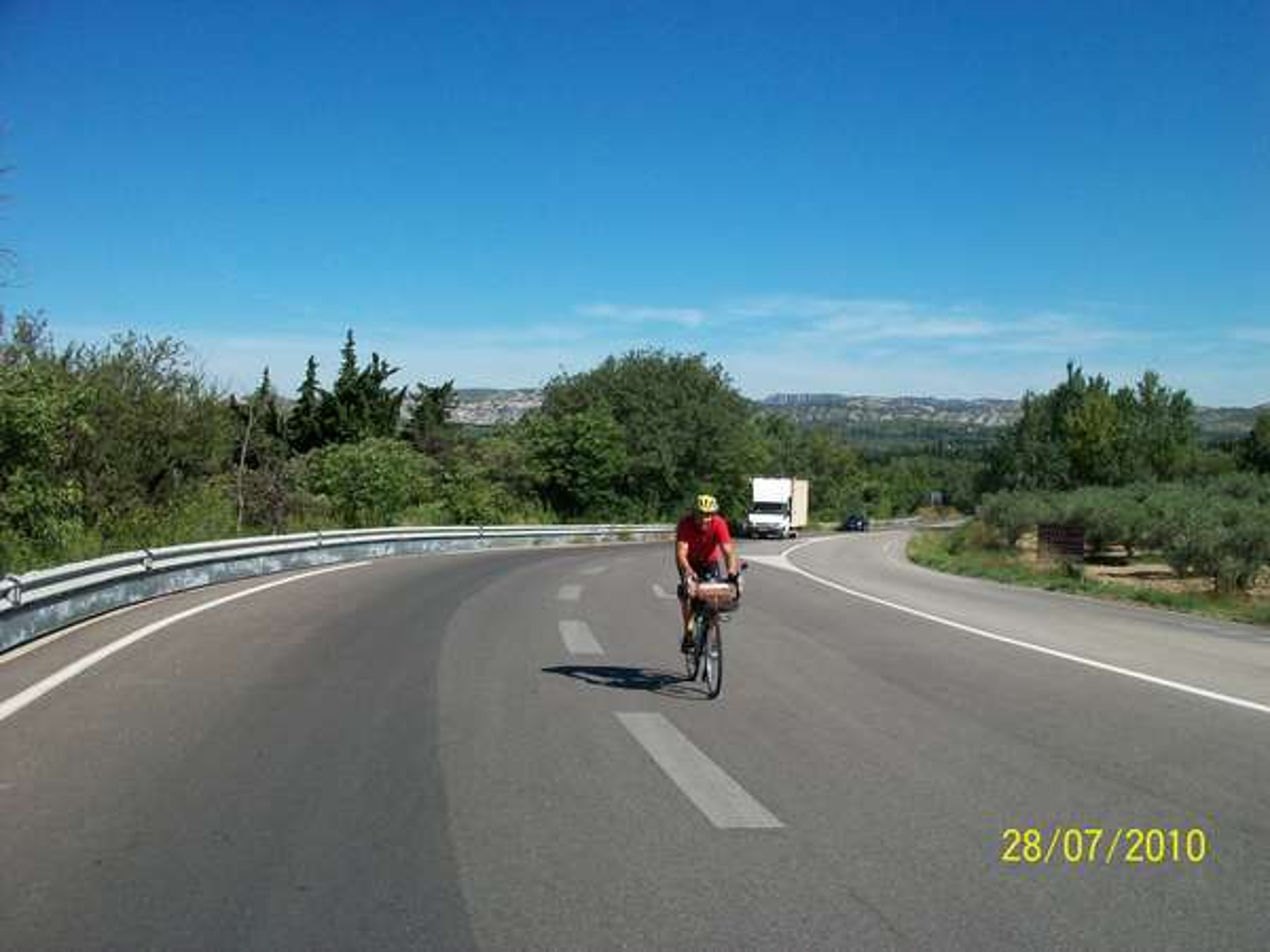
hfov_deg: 54.0
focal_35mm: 34
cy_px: 476
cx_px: 635
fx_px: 1247
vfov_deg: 41.8
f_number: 5.5
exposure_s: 1/500
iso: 80
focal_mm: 5.7
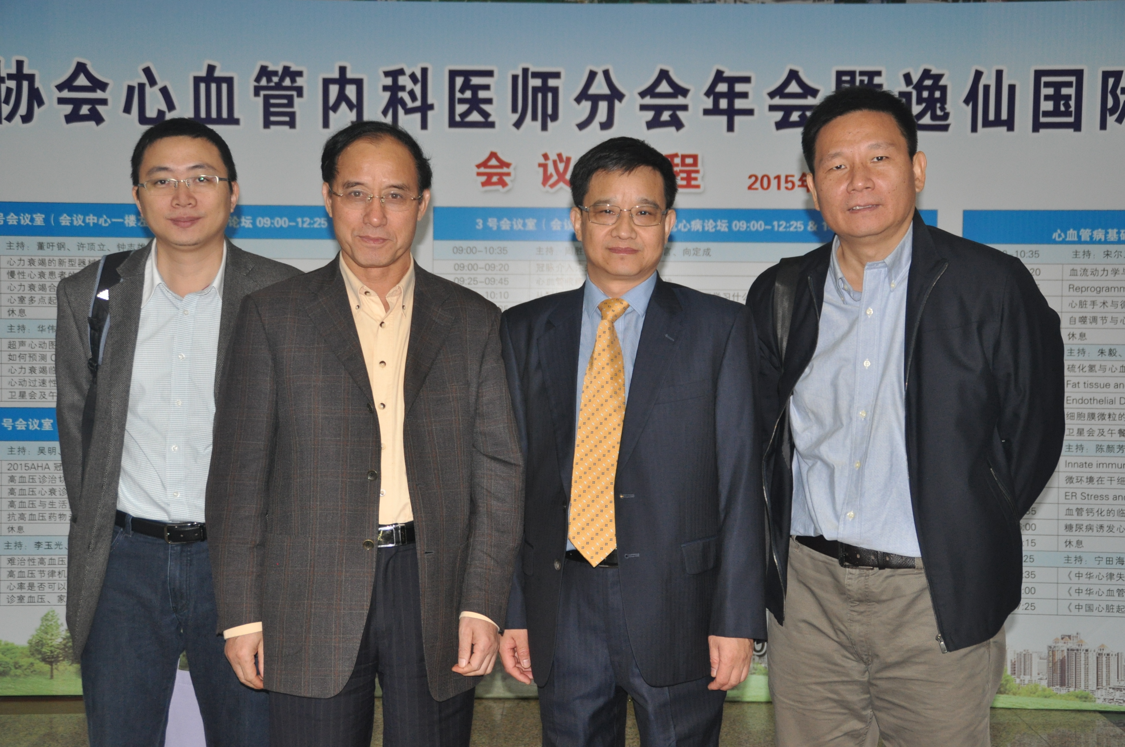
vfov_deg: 28.0
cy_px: 374
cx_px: 562
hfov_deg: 41.2
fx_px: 1498
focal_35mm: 48
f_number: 4.2
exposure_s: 1/60
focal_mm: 32
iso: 800
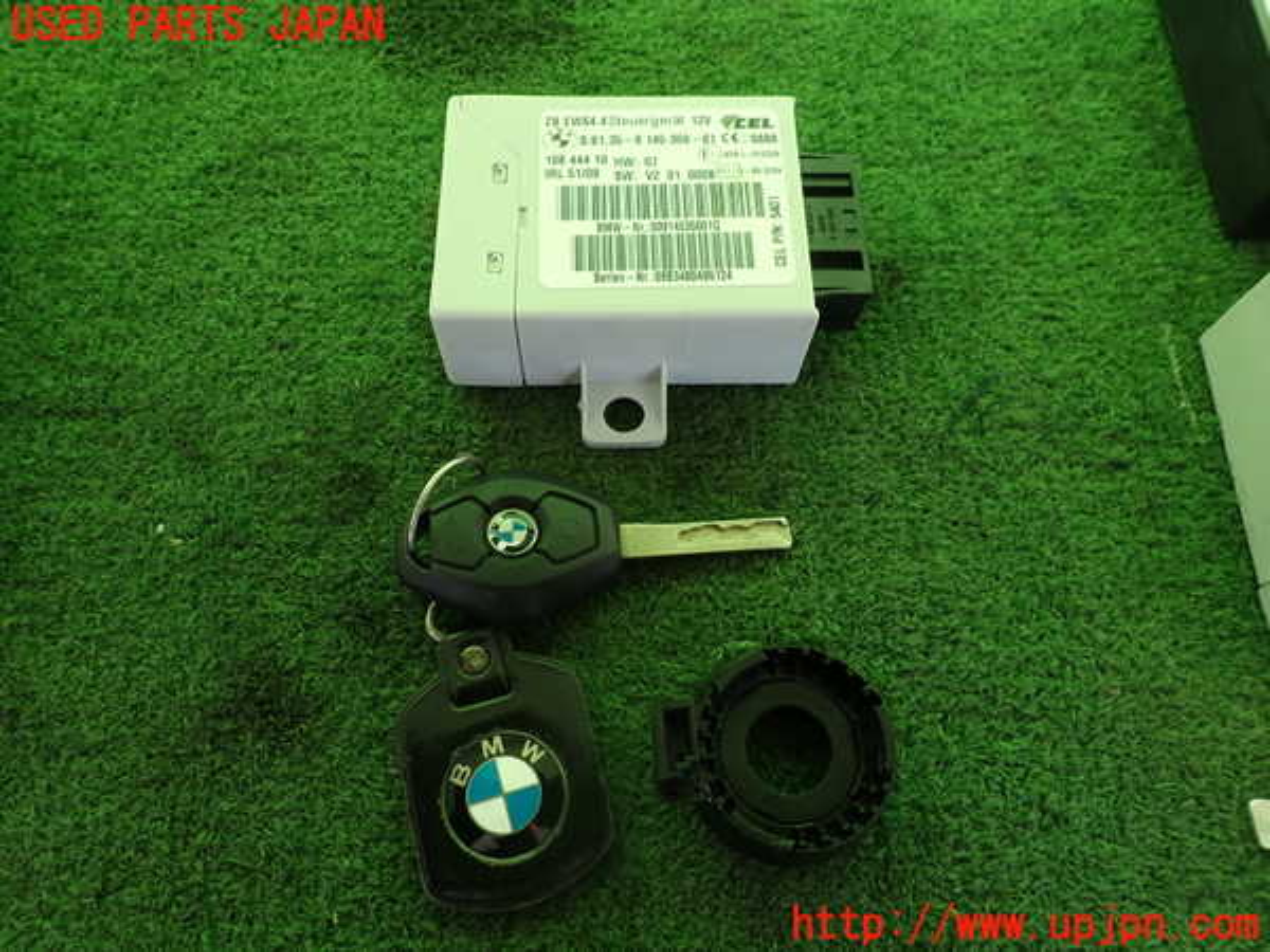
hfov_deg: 69.4
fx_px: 917
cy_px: 476
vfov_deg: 54.9
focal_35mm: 25
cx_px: 635
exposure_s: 1/80
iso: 100
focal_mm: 4.5
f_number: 2.8
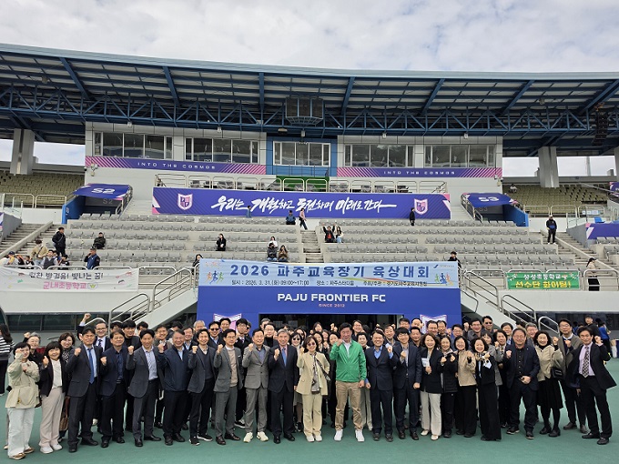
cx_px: 310
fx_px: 411
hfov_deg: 73.9
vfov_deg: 58.9
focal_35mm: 23
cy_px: 232
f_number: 1.4
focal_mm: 6.5
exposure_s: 1/5775
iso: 64
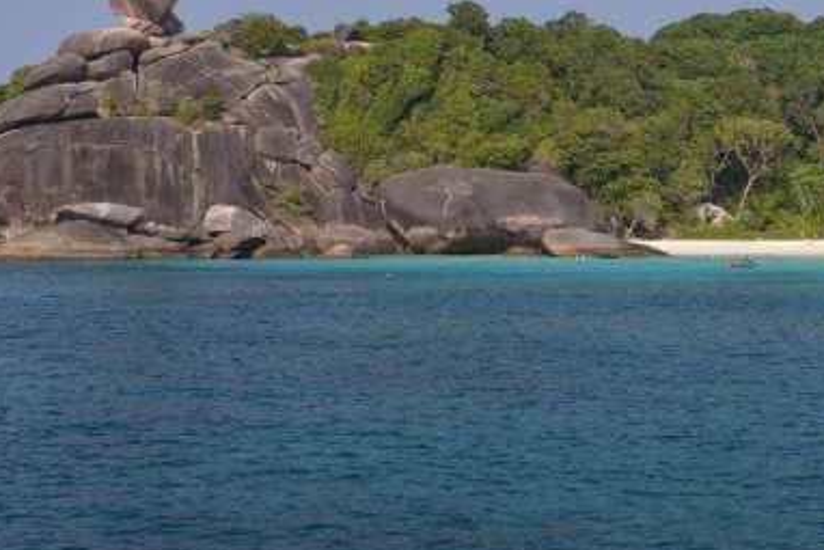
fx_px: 2015
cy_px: 192
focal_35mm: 88
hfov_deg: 23.0
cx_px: 541
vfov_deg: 15.5
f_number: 6.3
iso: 100
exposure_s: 1/160
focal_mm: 42
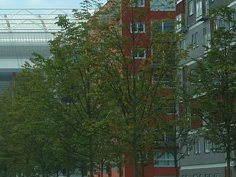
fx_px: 1540
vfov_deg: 6.6
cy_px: 60
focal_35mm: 226
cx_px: -31
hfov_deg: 8.7
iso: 80
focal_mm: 15.8
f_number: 4.3
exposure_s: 1/320
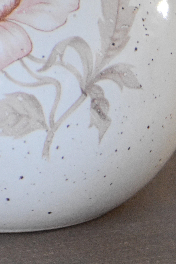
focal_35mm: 1124
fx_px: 8241
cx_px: 210
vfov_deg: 1.8
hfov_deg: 1.2
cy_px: 275
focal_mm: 280
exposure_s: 1/250
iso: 3600
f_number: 6.3
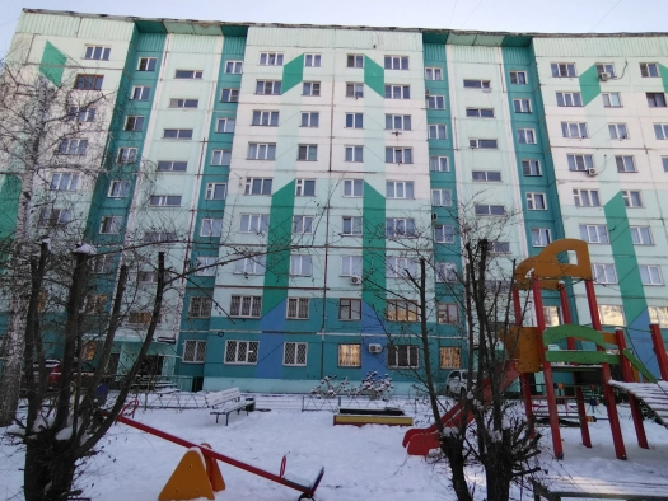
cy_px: 271
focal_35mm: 19
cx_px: 345
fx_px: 367
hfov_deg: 84.6
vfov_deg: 68.6
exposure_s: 1/440
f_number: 2.2
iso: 100
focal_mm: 1.68
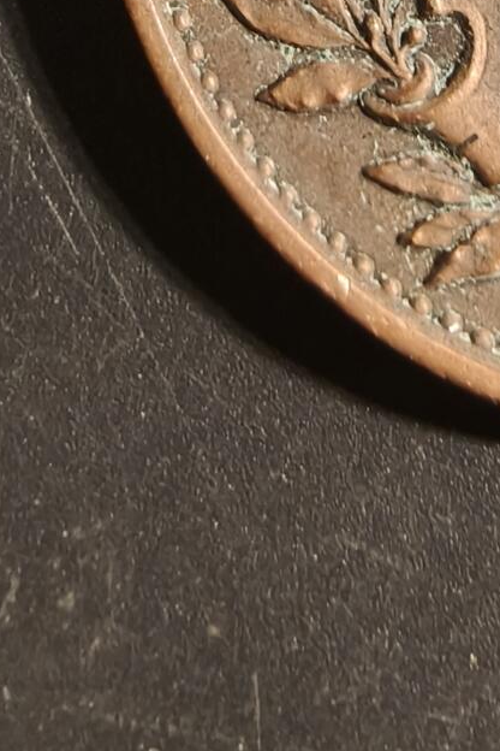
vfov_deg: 27.3
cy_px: -32
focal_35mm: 69
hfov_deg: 18.3
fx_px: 1437
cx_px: 666
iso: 250
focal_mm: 2.32
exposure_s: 1/50
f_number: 2
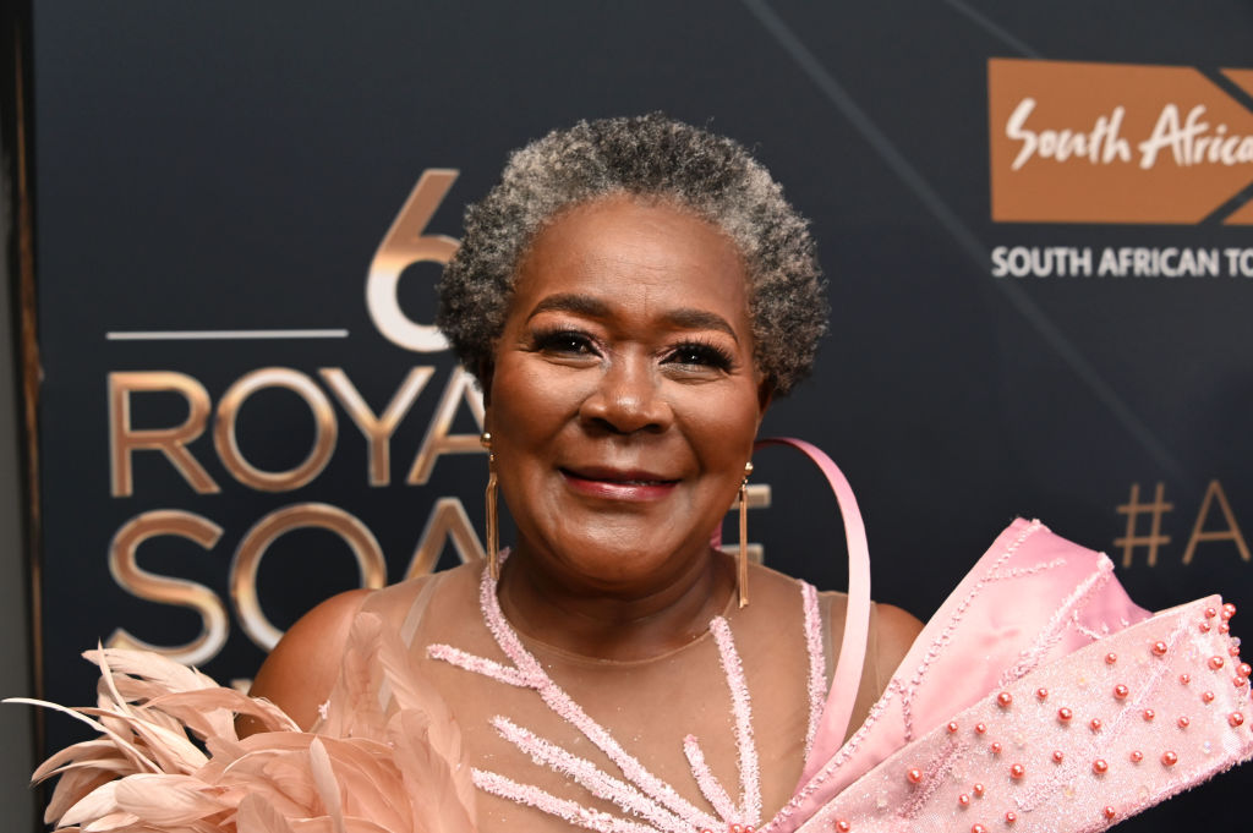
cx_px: 626
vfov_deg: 25.9
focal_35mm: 52
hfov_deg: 38.2
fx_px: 1808
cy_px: 416
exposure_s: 1/60
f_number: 6.3
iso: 2000
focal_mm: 52
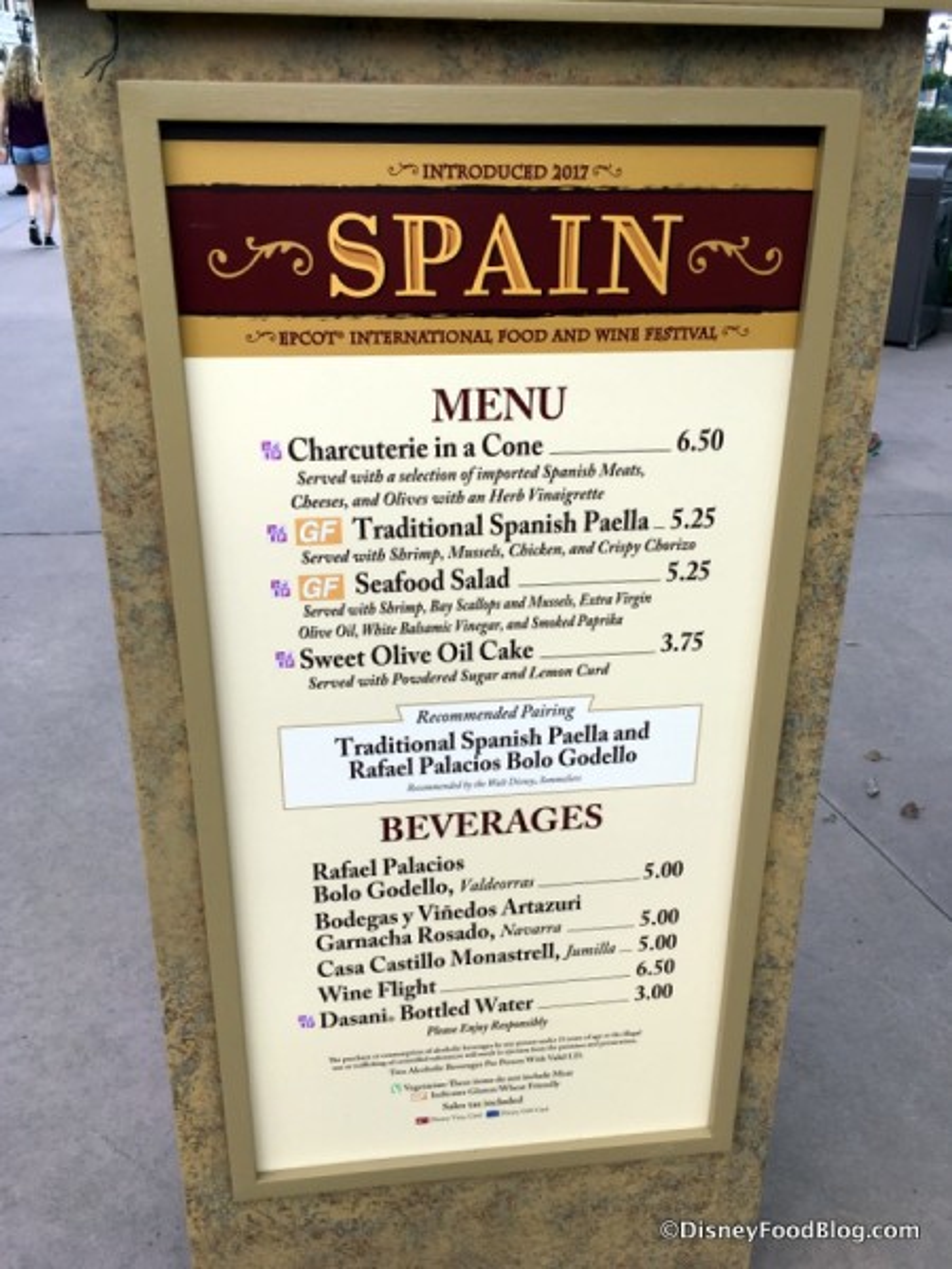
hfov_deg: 48.2
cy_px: 634
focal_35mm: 29
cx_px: 476
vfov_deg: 61.7
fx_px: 1063
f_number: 2.2
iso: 25
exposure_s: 1/390
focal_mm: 4.15
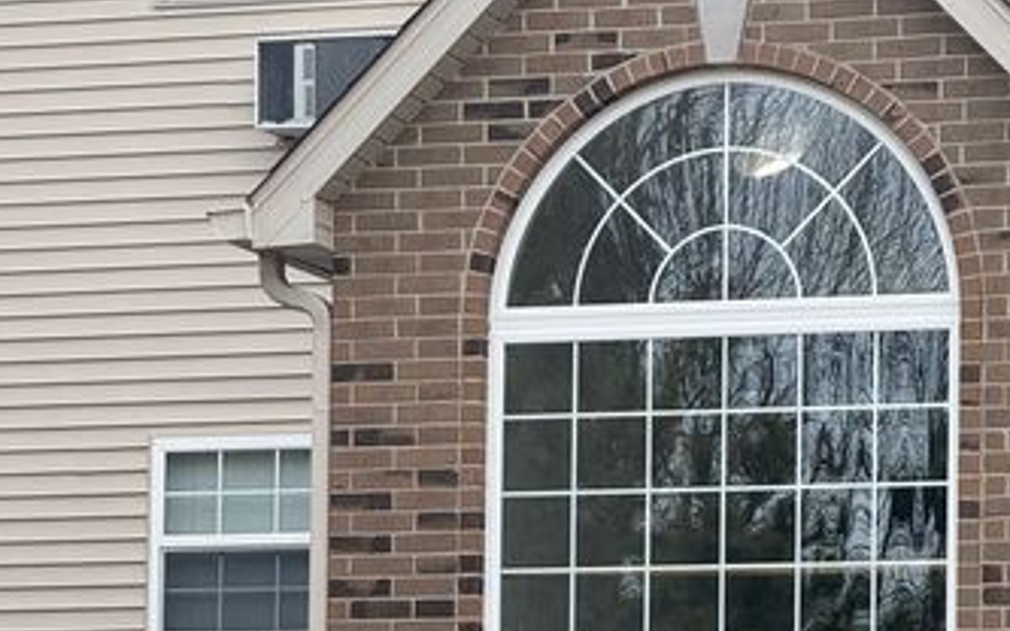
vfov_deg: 5.1
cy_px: 766
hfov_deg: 8.2
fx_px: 7018
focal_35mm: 255
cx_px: 695
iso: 64
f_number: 2.8
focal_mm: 15.66
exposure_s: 1/707
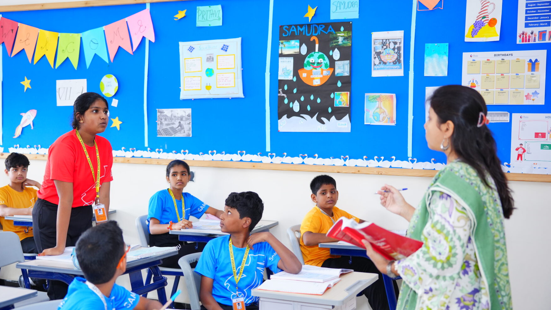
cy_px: 156
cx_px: 253
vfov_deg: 24.9
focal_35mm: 48
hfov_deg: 42.8
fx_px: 703
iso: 1000
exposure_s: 1/125
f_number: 2.8
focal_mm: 42.1
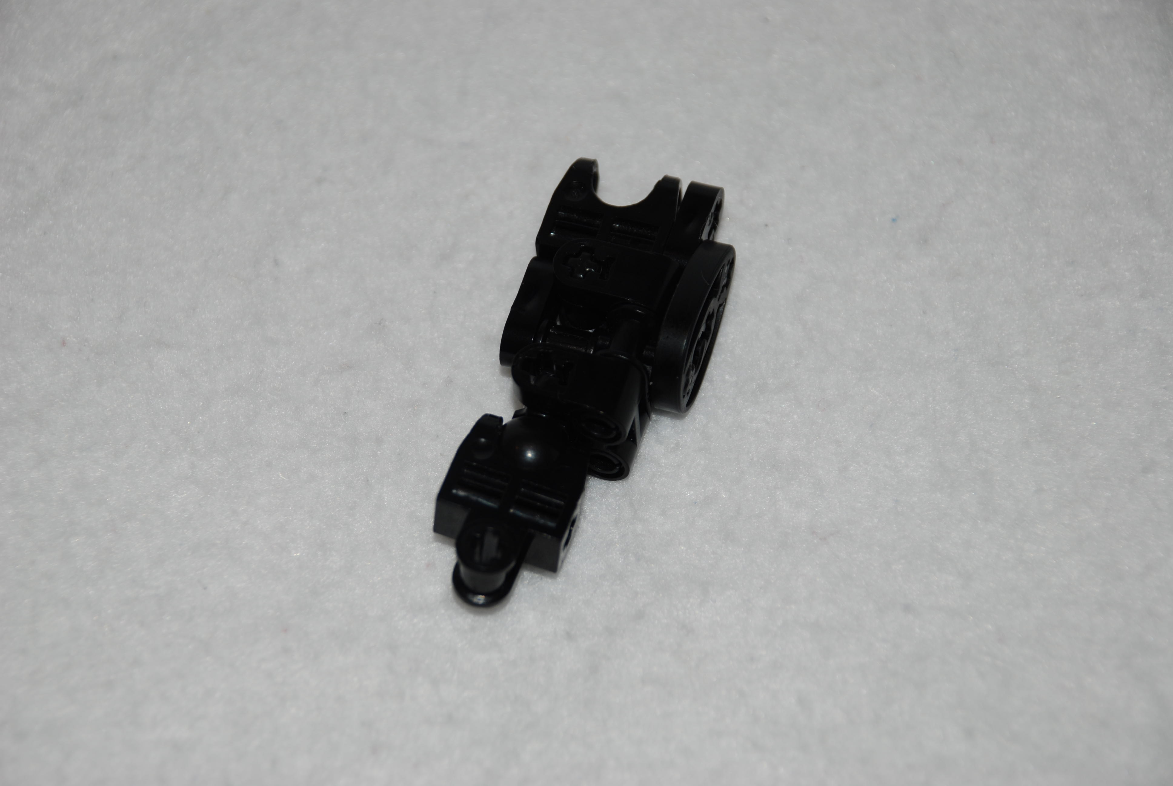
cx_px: 586
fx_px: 4159
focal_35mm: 128
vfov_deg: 10.8
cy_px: 393
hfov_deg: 16.1
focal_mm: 85
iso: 100
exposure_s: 1/60
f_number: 5.6
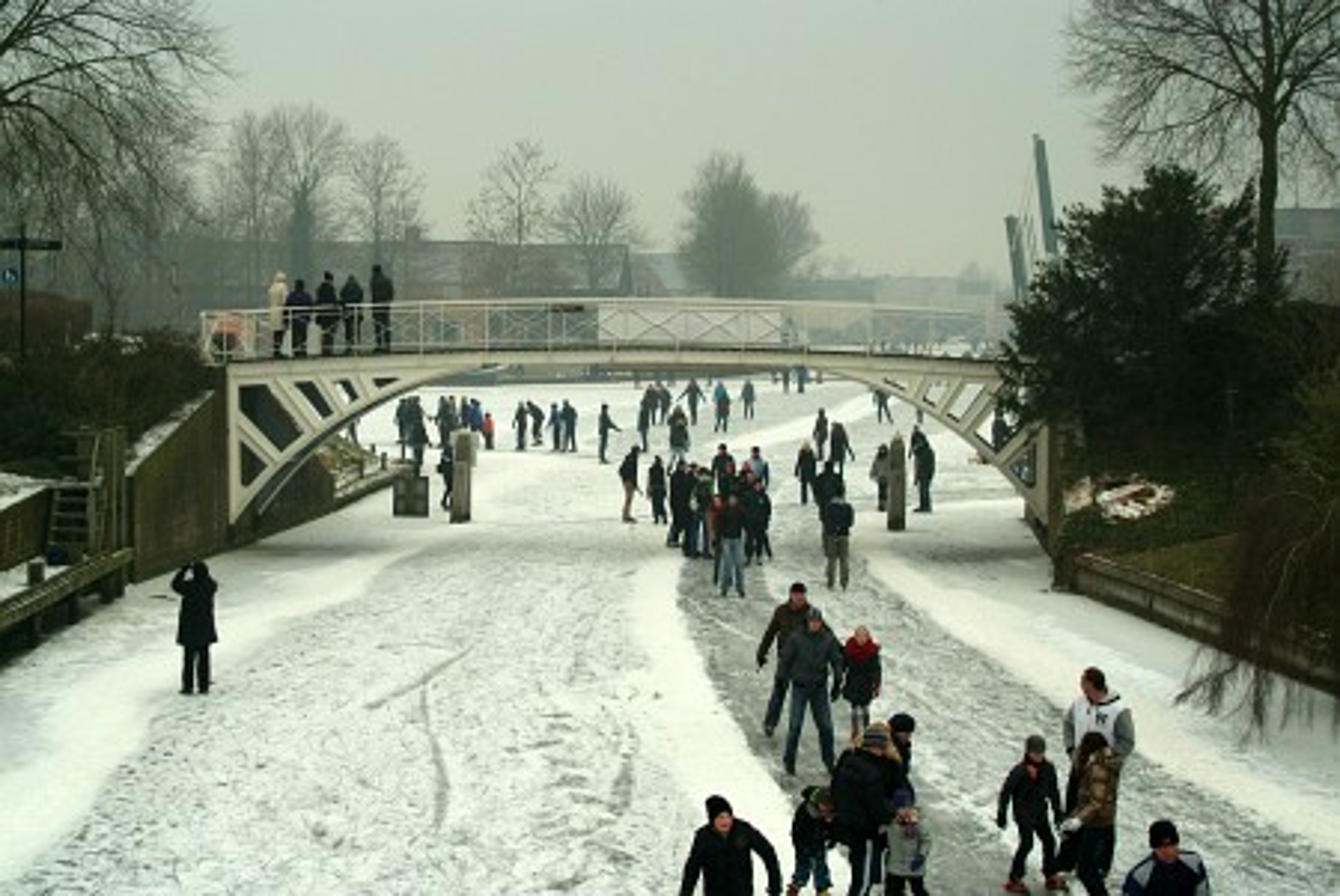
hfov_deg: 24.2
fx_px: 3130
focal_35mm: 84
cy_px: 448
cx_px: 670
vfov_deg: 16.3
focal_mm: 56
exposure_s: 1/250
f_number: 5.6
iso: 200
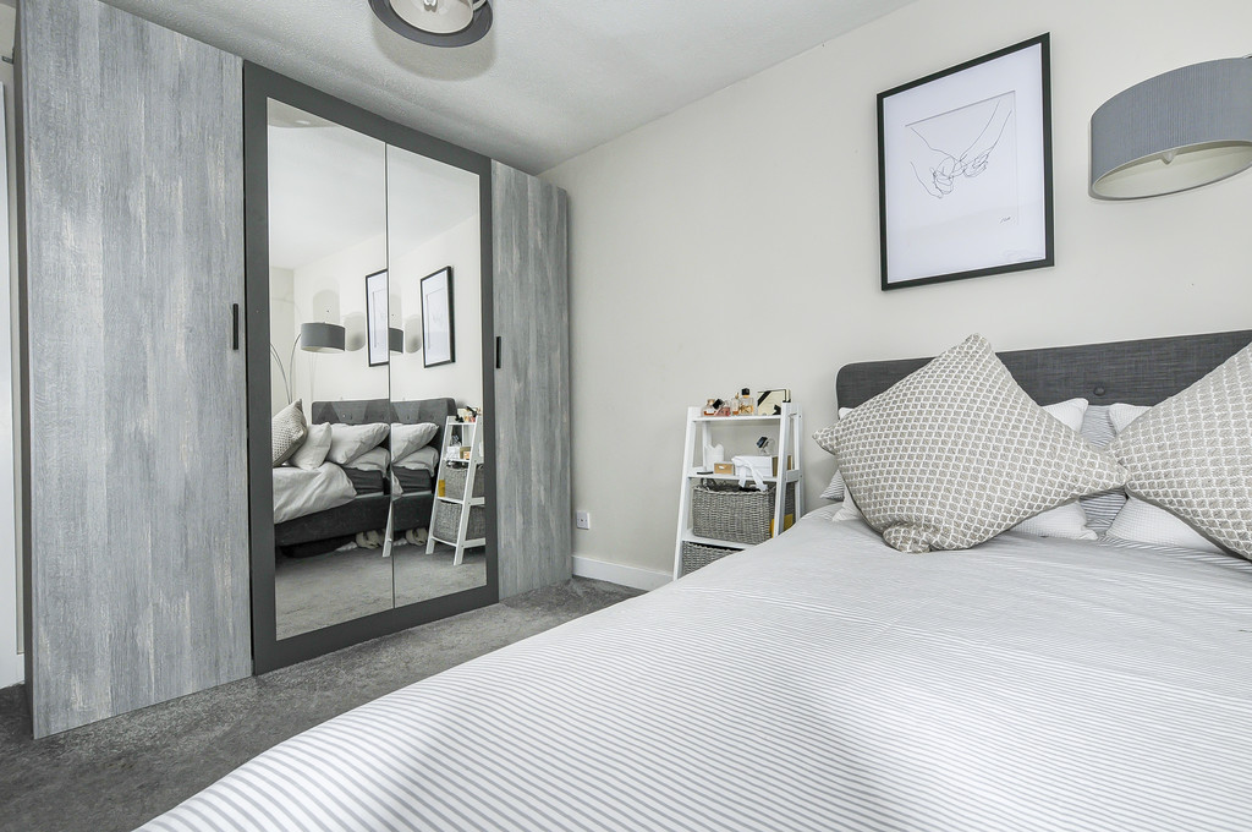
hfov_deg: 100.5
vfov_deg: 77.2
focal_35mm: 15
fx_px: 521
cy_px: 416
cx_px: 626
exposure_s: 1/20
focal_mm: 10
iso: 250
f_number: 10
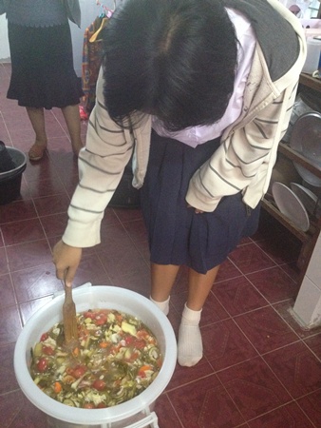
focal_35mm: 35
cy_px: 214
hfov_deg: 40.7
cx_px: 160
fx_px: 432
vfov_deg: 52.6
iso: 500
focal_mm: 4.28
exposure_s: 1/15
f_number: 2.4
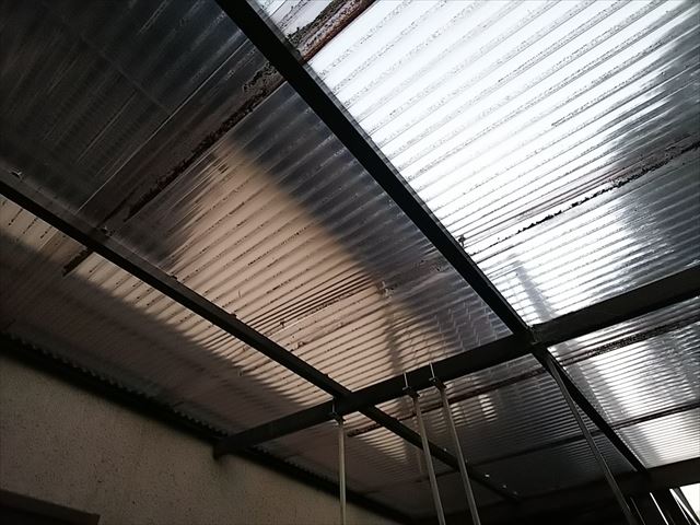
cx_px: 350
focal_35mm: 22
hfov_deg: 76.4
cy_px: 262
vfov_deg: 61.1
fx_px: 445
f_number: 1.94
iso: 200
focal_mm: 3.4
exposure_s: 1/30
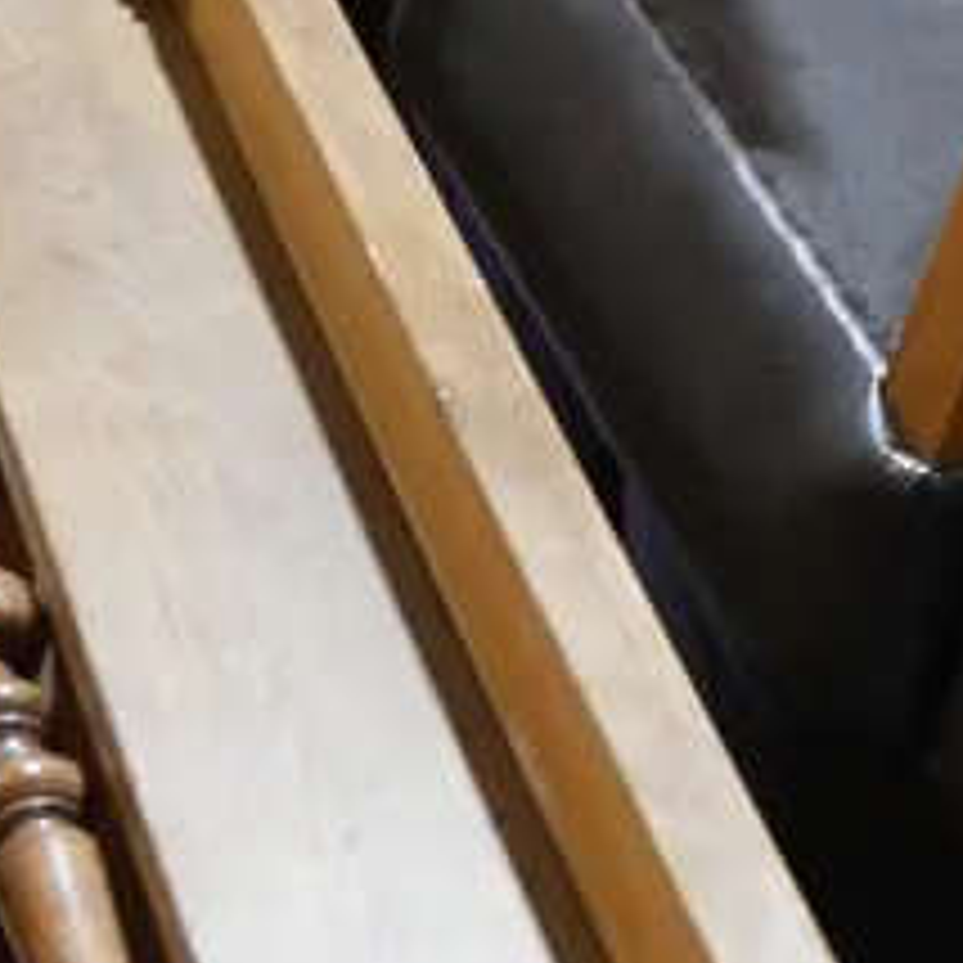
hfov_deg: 12.7
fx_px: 3997
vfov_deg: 13.7
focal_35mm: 127
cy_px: 423
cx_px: 1663
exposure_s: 1/60
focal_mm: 15
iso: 640
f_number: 3.6
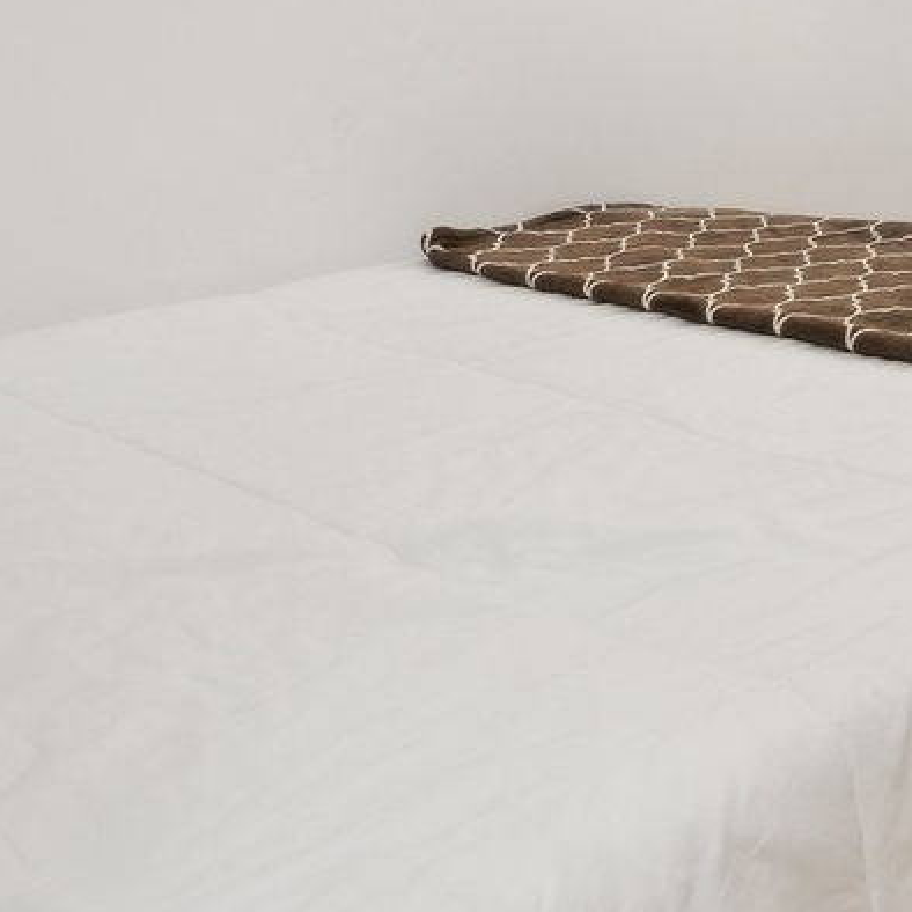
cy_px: -39
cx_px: 1171
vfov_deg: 31.5
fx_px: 1461
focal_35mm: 49
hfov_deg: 28.7
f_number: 10
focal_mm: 14
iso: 100
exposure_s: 1
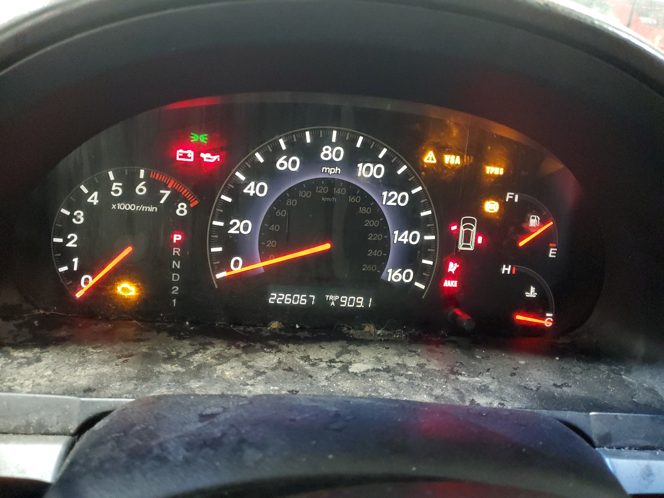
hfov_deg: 67.3
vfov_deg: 53.1
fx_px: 499
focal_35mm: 26
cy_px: 249
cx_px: 332
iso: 355
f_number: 1.5
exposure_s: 1/15
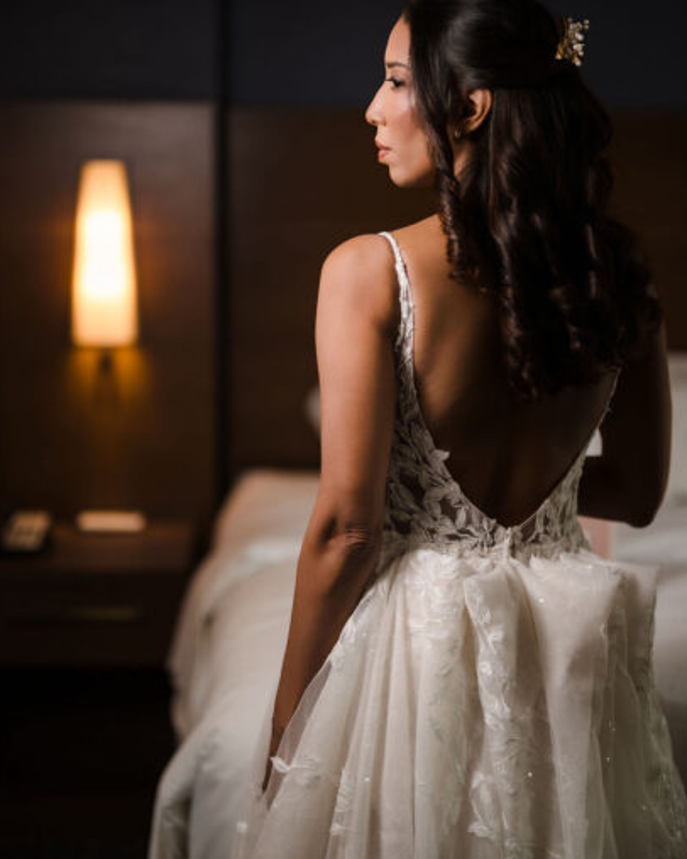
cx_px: 325
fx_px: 1551
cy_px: 423
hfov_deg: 25.0
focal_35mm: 61
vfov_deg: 31.0
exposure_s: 1/200
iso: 64
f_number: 1.2
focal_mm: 50
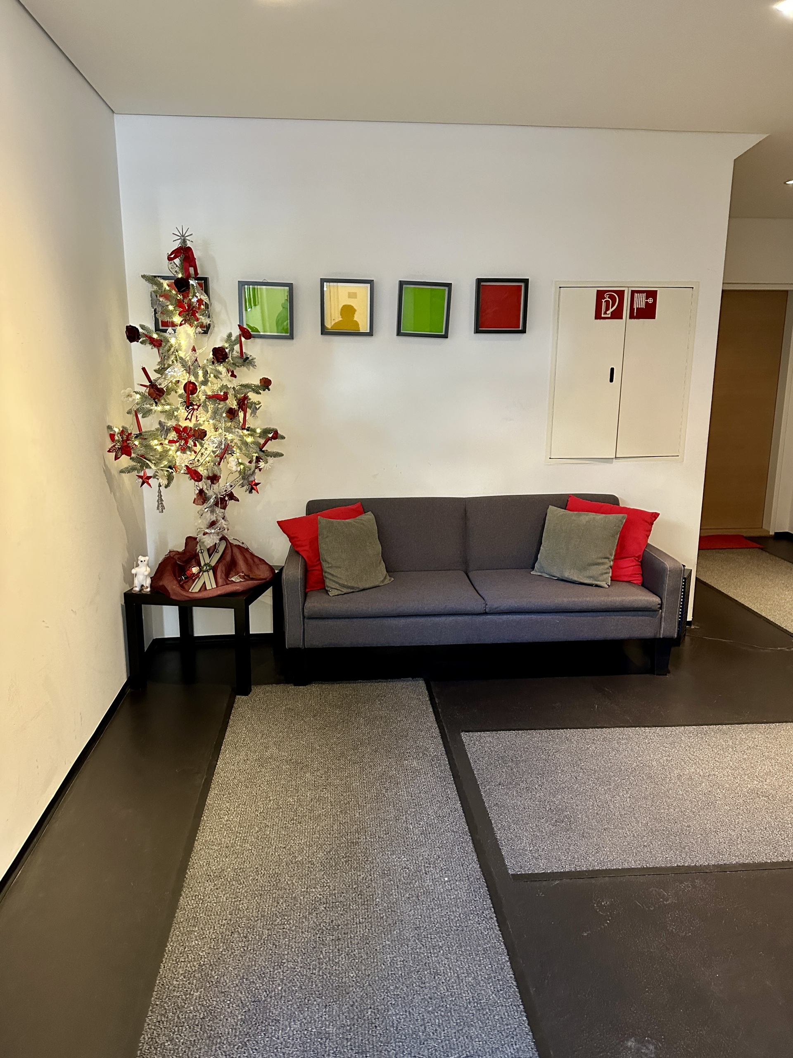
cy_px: 529
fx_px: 733
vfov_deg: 71.6
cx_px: 396
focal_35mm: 24
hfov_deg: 56.8
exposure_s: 1/50
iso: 500
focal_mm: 6.86
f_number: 1.78
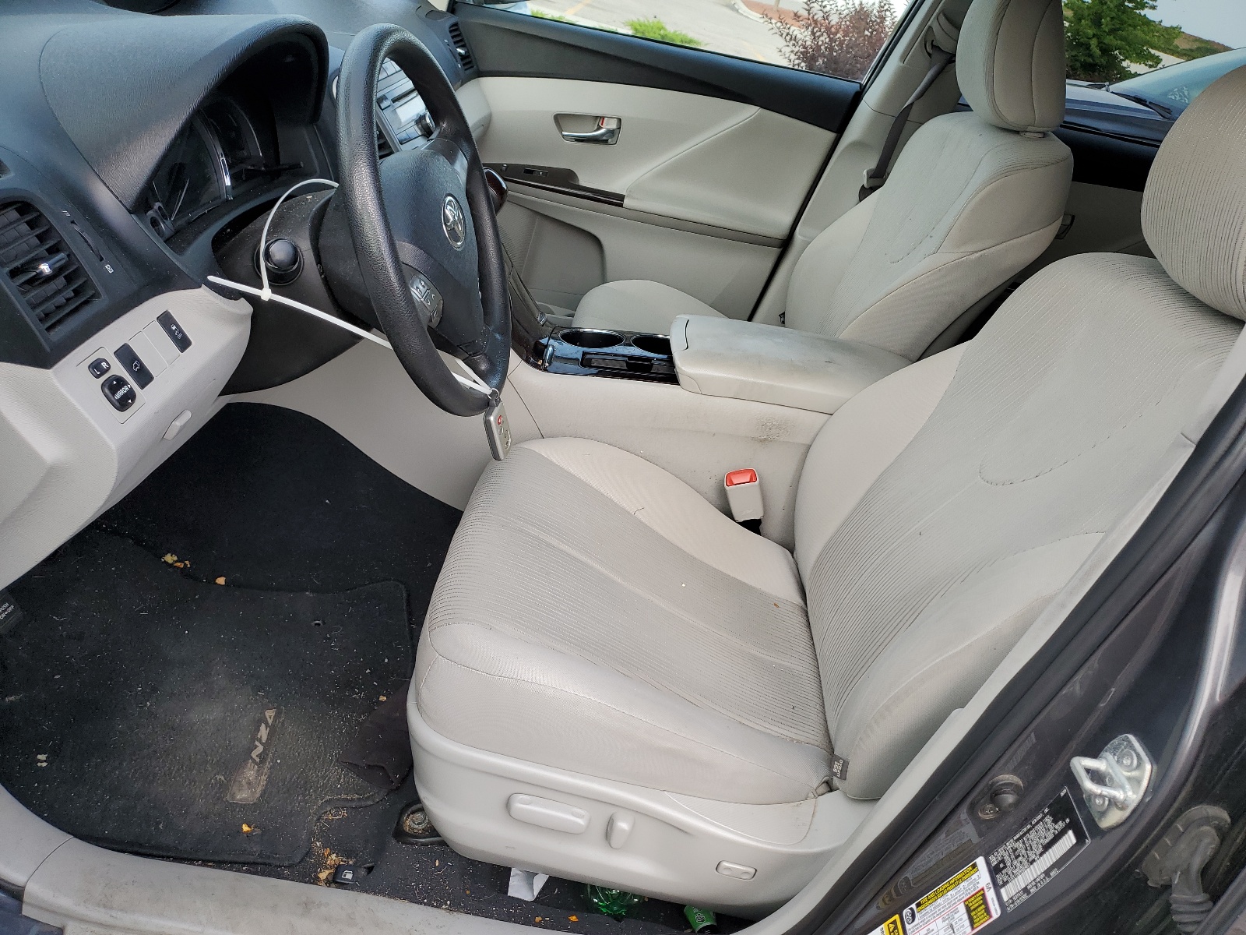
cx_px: 623
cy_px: 468
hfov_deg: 67.3
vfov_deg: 53.1
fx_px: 936
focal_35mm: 26
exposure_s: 1/500
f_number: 1.5
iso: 50
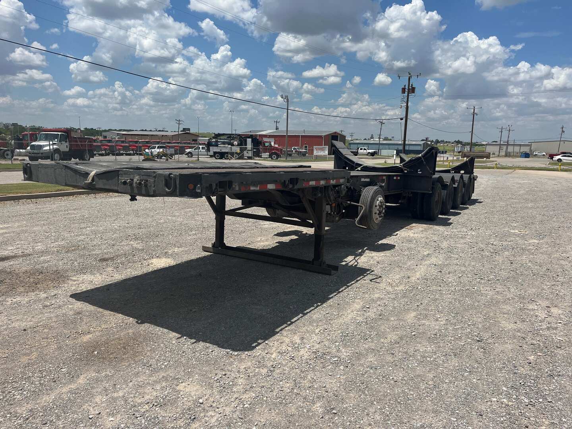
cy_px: 214
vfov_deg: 53.1
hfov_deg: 67.3
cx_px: 286
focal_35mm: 26
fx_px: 430
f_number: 1.6
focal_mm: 5.1
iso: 50
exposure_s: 1/6494
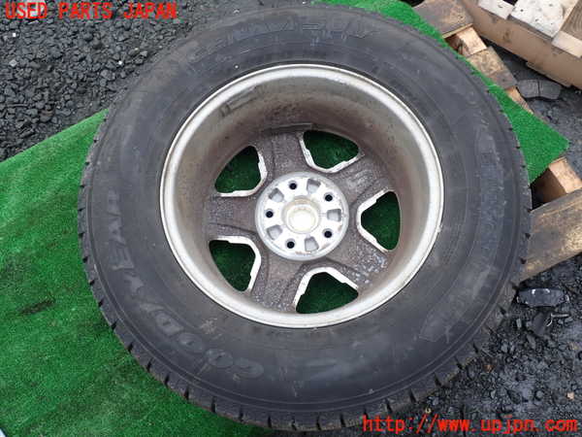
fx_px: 504
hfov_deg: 60.0
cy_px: 218
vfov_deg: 46.8
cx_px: 291
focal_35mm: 30
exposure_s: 1/125
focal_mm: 5.4
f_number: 3.2
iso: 100
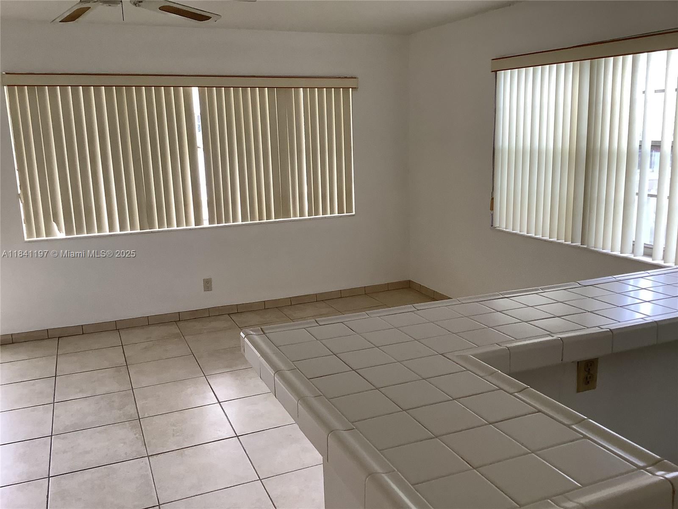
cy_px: 254
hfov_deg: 58.4
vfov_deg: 45.4
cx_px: 339
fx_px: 607
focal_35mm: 31
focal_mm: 3.3
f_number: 2.4
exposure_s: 1/120
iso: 80
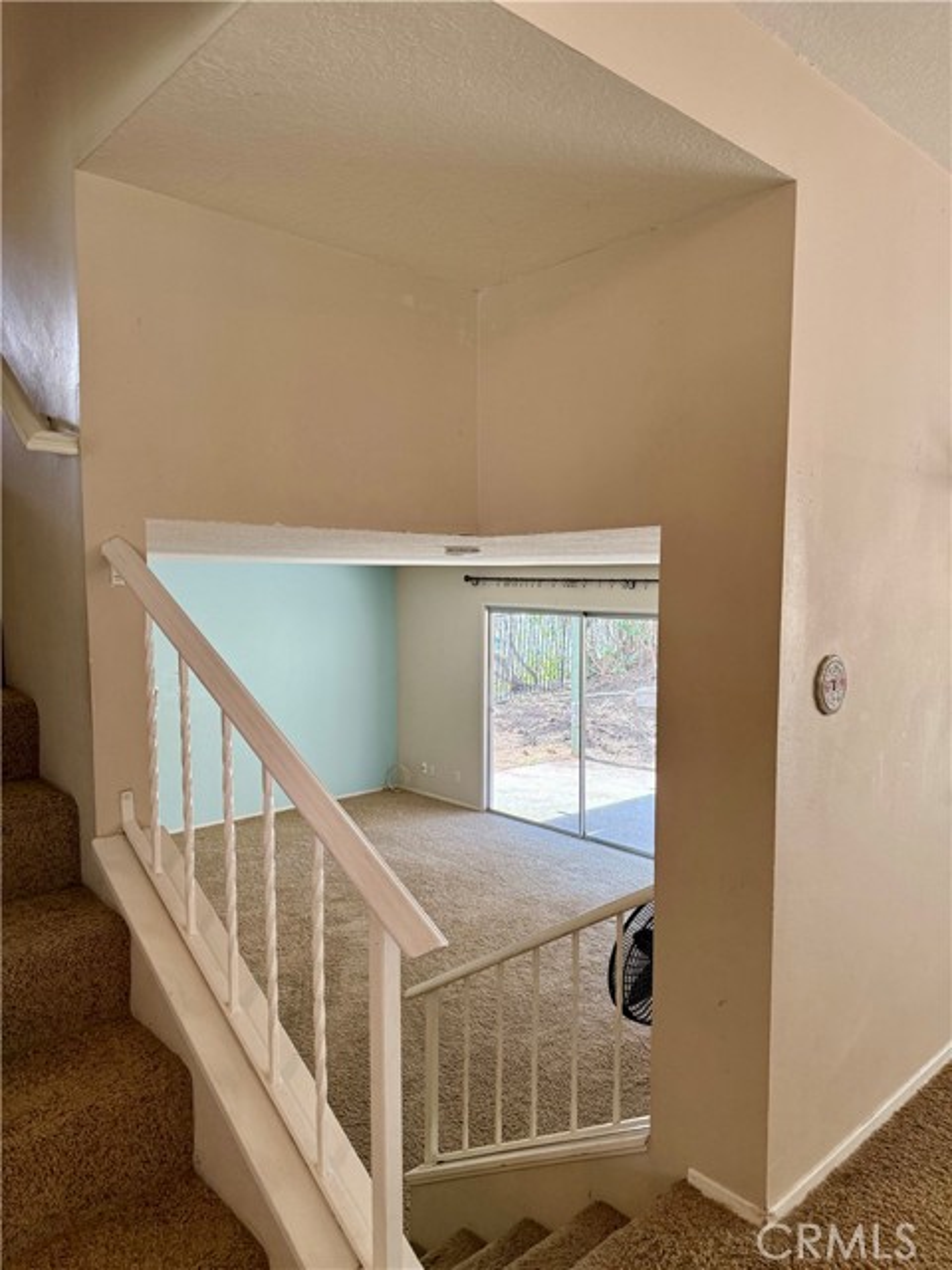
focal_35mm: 24
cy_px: 635
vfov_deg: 71.6
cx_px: 476
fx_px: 880
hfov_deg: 56.8
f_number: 1.78
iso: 200
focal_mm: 6.76
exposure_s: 1/132
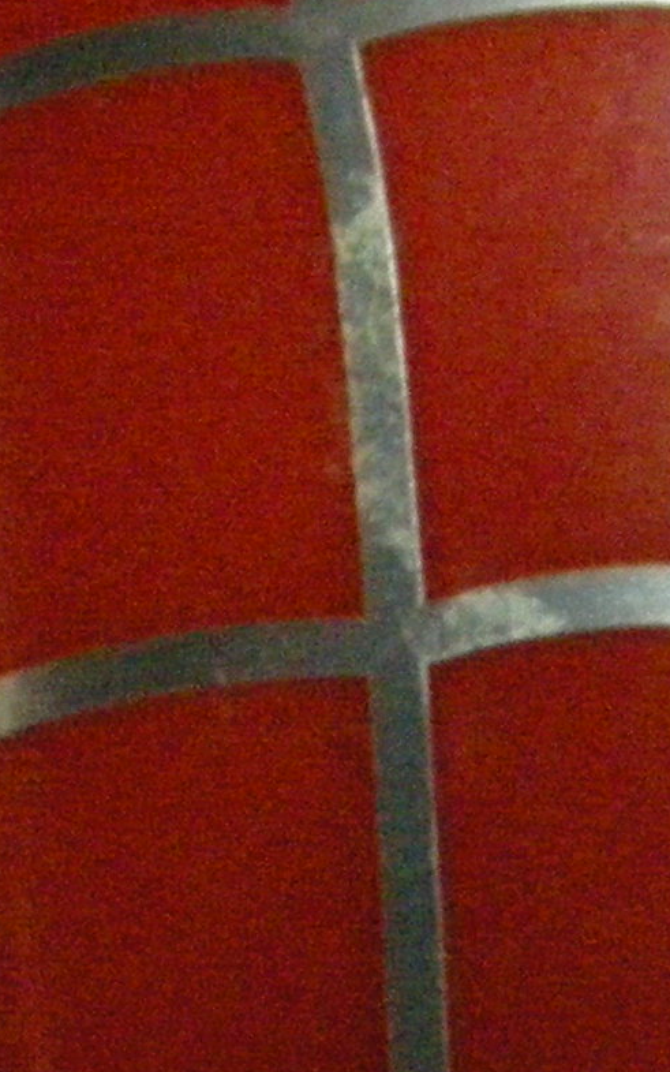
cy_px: 785
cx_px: 639
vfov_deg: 11.1
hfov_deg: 6.9
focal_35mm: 189
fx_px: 5519
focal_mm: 7.5
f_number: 2.7
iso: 800
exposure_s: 1/21.2
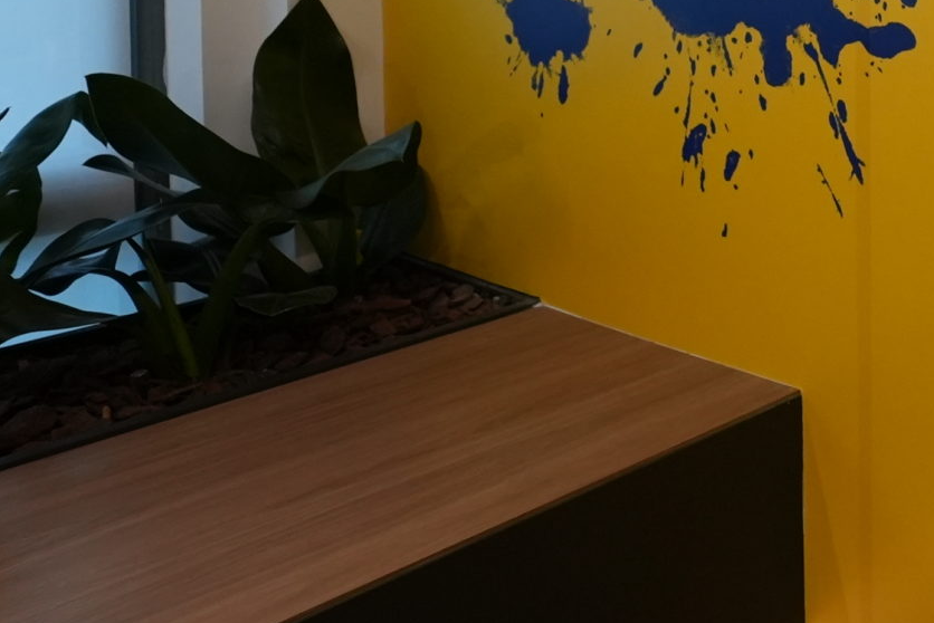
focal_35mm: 49
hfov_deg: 33.9
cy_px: -70
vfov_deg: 25.4
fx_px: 1272
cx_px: 1071
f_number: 4
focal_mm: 16
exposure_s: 1/320
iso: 3200
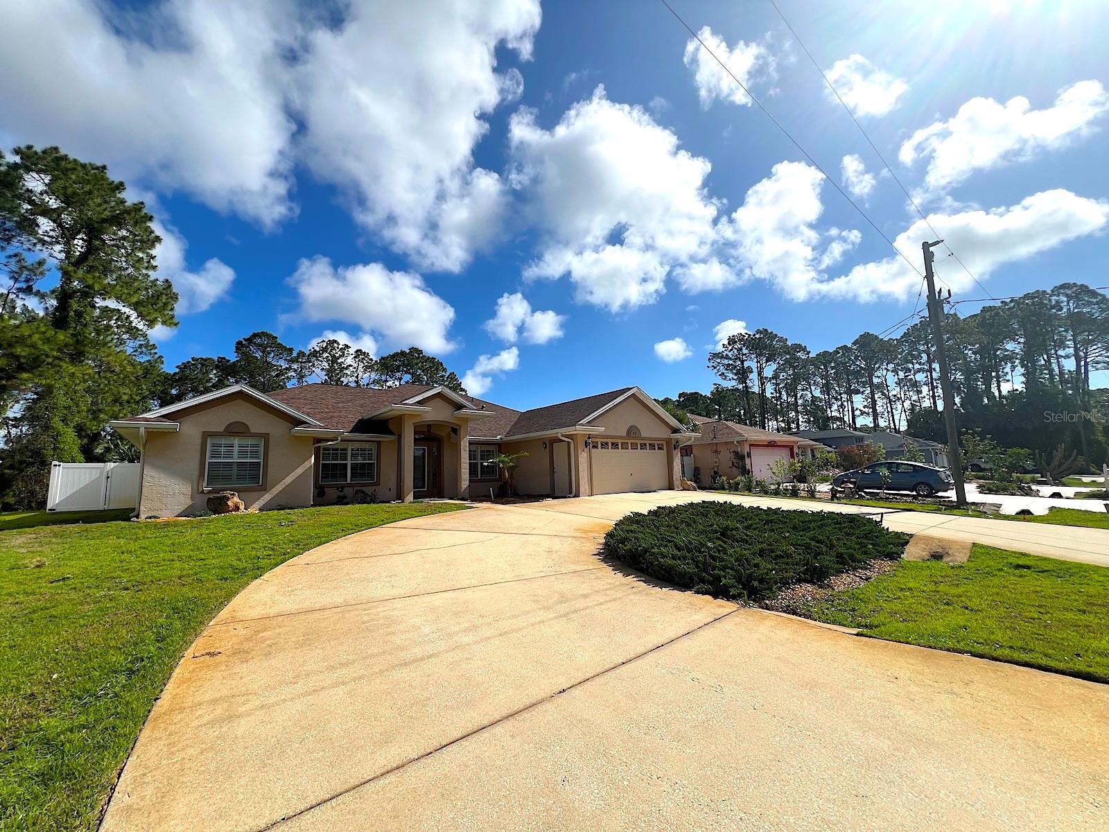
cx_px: 554
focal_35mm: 13
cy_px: 416
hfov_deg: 106.2
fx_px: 416
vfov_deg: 89.9
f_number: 1.8
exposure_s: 1/2597
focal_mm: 1.57
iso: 32
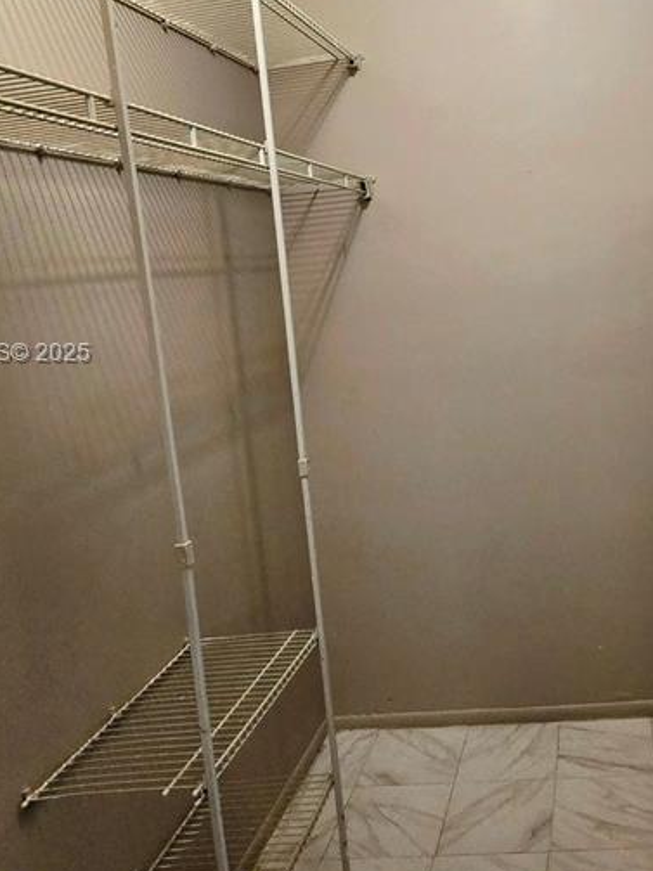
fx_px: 780
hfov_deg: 42.7
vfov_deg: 58.0
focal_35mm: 31
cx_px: 549
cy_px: 355
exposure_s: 1/60
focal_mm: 2.2
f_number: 2.2
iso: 200
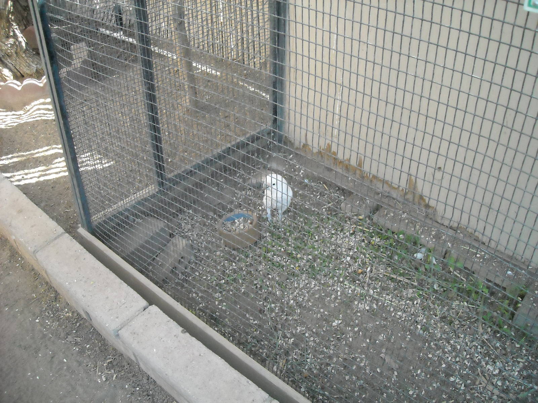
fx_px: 544
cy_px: 202
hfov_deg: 52.6
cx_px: 269
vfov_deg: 40.7
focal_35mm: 35
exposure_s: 1/250
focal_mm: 5.7
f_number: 2.8
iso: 616
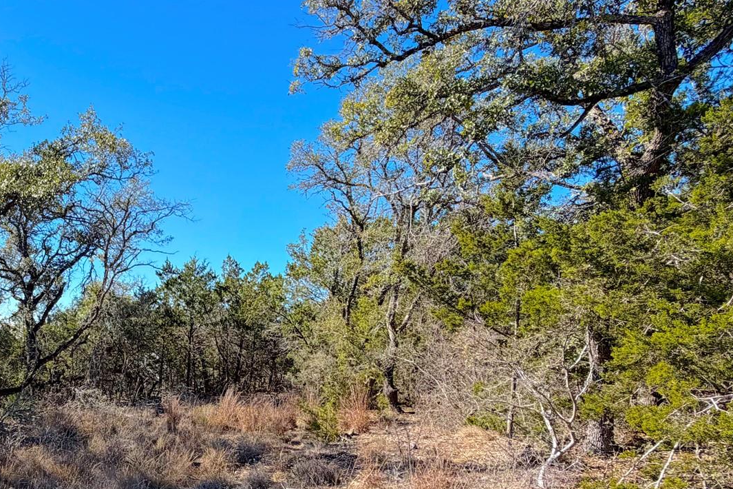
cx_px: 134
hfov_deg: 59.6
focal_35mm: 28
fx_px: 570
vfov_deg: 45.0
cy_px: 359
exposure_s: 1/760
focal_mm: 2.22
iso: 40
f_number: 2.2
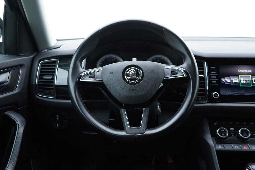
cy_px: 85
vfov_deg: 36.9
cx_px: 128
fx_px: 255
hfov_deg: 53.1
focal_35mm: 36
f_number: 2.8
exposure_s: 1/40
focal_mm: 24
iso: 250
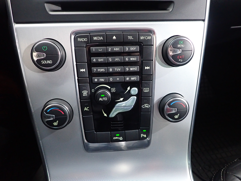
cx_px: 120
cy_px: 90
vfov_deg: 54.9
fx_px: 174
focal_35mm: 25
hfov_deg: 69.4
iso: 640
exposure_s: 1/30
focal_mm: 4.5
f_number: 2
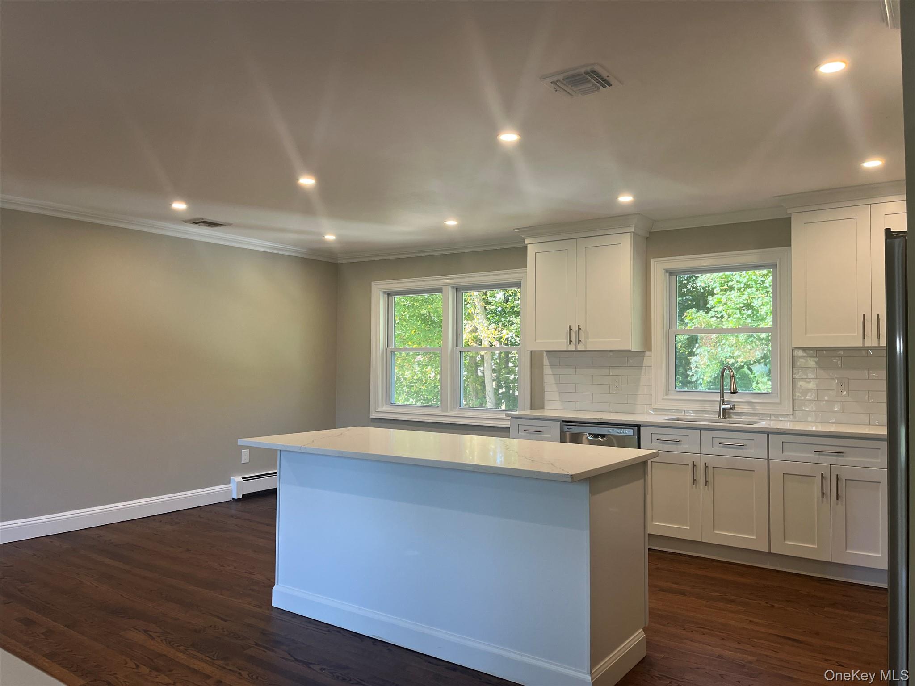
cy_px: 343
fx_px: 687
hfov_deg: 67.3
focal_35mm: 26
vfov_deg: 53.1
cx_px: 458
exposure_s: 1/120
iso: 80
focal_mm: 5.1
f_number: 1.6
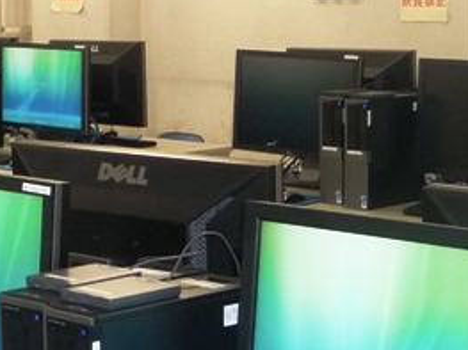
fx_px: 1473
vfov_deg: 13.6
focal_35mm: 109
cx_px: 21
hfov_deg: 17.7
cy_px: 194
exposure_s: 1/30
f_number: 3.3
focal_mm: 4.7
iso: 320
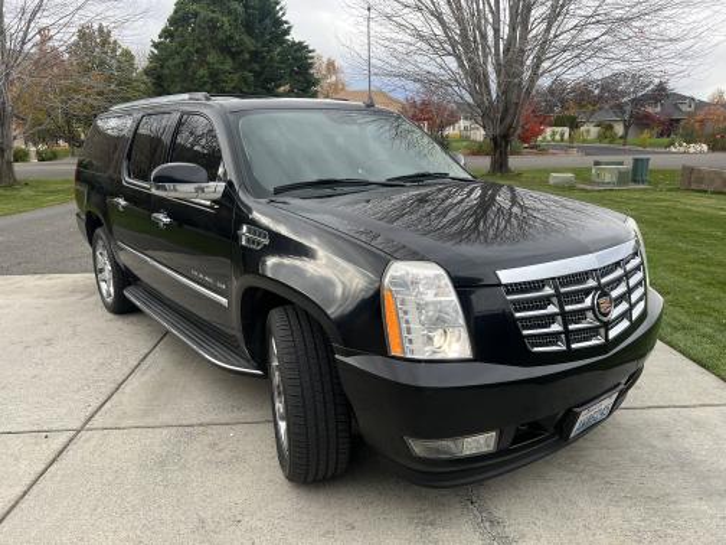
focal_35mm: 26
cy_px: 272
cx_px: 363
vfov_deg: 53.1
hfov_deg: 67.3
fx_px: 545
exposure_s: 1/452
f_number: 1.5
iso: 50
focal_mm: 5.7
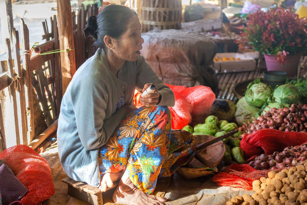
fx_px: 597
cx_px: 154
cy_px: 102
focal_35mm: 70
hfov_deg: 28.8
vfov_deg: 19.5
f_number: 4.5
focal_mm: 70
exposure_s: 1/160
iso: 1250
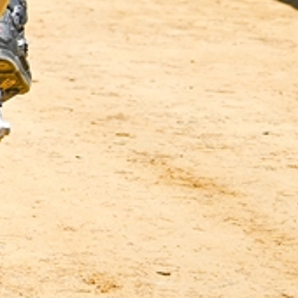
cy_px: -63
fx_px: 7071
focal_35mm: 726
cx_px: -293
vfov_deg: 2.4
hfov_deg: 2.4
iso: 250
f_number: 5.6
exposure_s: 1/2500
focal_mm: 142
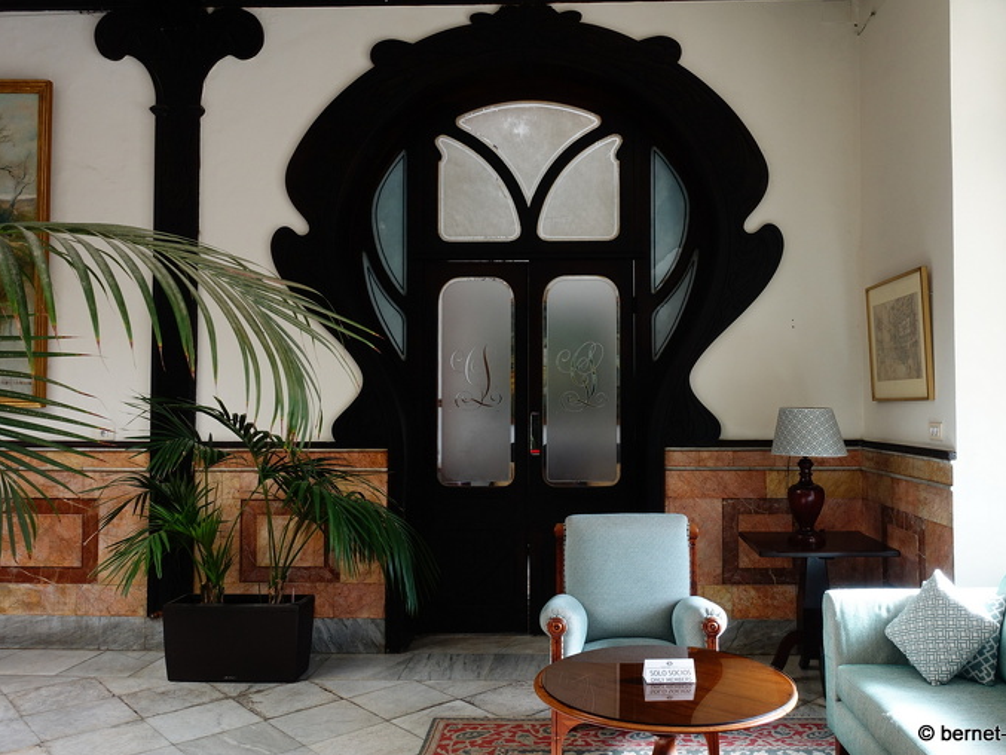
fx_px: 785
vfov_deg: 51.4
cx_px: 563
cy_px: 378
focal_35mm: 27
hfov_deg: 65.1
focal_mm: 8.8
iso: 200
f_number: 5
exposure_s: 1/30
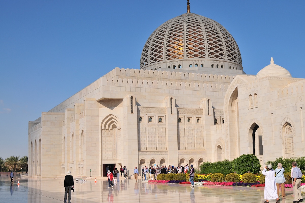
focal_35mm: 52
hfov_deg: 37.9
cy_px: 102
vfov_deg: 25.7
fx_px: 444
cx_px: 152
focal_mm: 35
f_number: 6.3
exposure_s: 1/1250
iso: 200
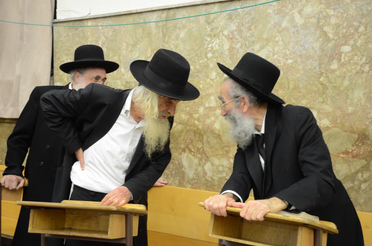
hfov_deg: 42.4
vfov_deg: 28.8
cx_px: 186
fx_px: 479
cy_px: 123
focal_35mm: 46
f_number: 5
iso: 1000
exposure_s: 1/100
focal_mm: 31
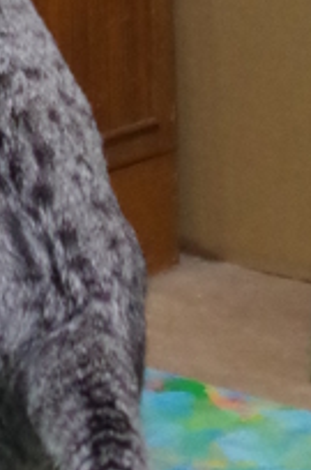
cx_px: -131
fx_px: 2748
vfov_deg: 9.6
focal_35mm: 211
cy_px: -97
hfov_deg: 6.4
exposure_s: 1/30
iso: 3200
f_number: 3.5
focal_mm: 28
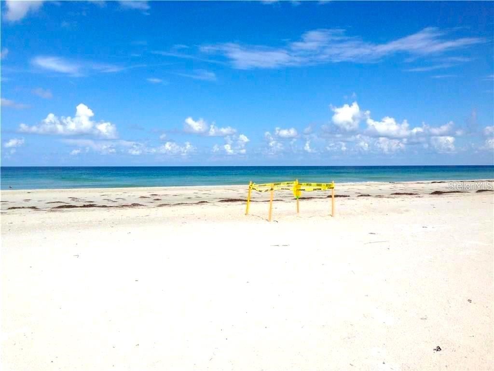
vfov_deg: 42.9
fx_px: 471
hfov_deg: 55.4
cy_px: 186
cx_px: 247
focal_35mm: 33
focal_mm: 4.13
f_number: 2.4
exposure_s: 1/3195
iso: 50
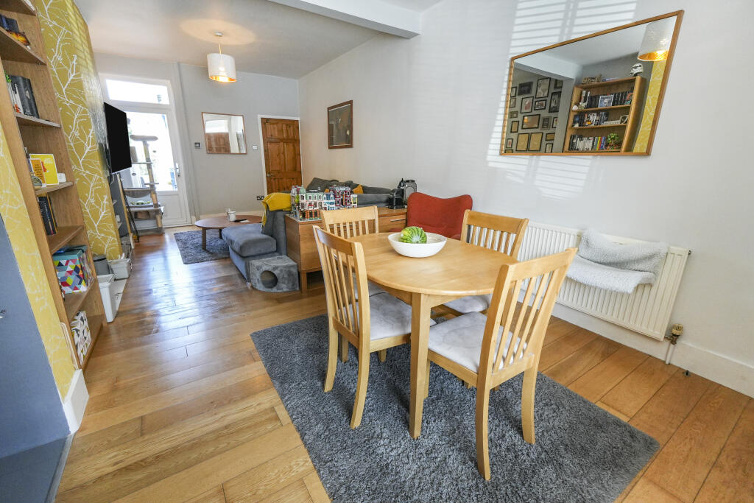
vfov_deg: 74.6
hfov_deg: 97.6
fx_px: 330
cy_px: 252
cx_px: 377
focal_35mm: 16
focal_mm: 10.5
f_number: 4
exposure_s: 1/160
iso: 1000
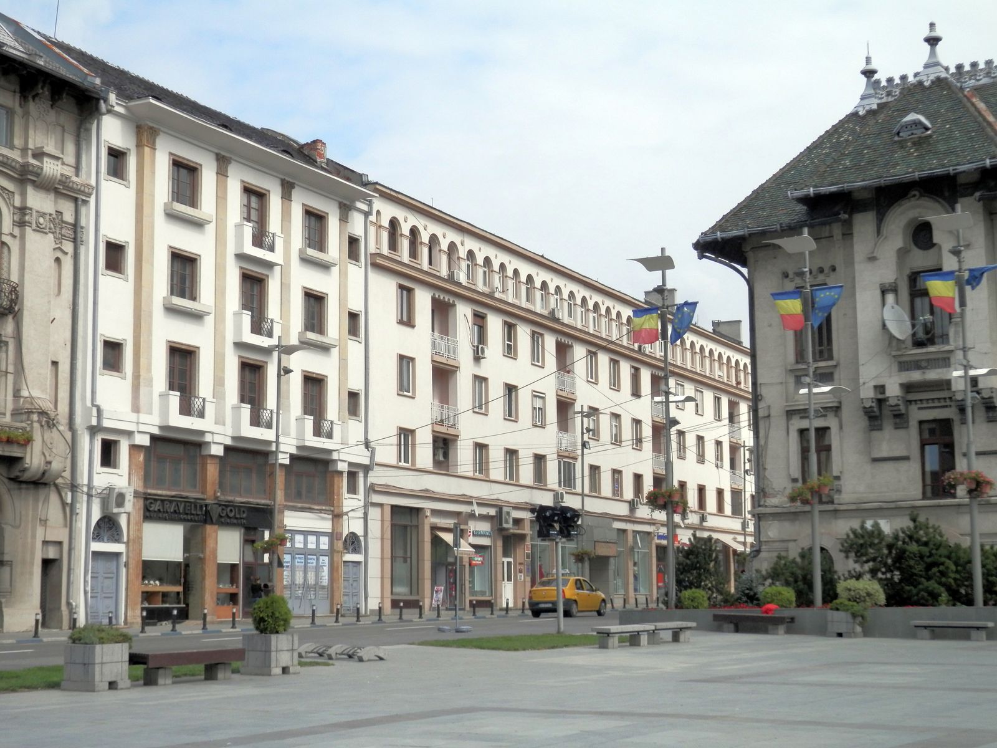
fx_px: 1555
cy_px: 374
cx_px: 498
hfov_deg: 35.5
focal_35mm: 54
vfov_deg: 27.0
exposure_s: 1/160
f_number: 11.6
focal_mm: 9.8
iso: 80
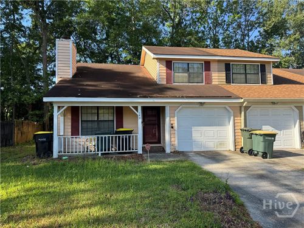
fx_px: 211
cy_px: 114
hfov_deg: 71.6
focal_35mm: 24
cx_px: 152
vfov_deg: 56.8
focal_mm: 6.76
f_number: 1.78
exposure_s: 1/1311
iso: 80
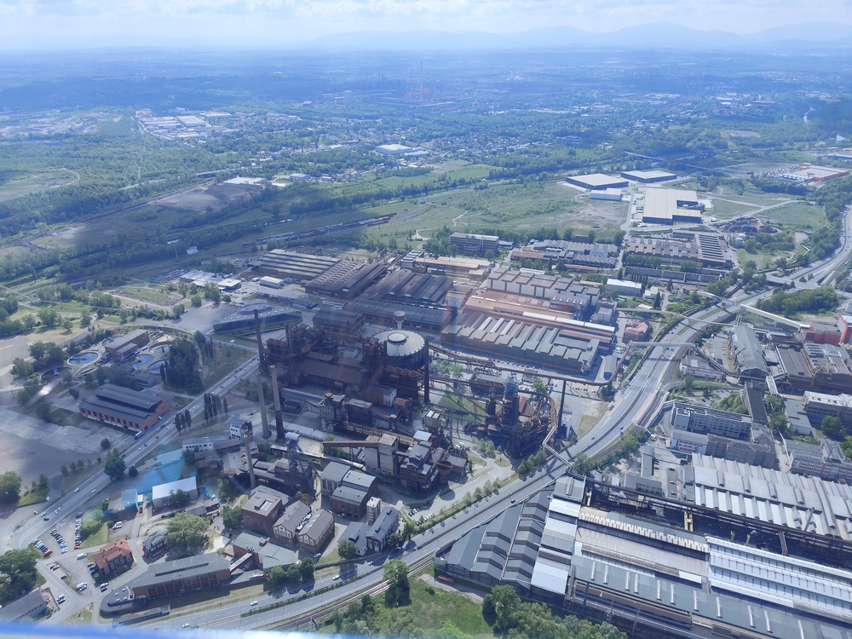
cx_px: 426
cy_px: 320
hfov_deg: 73.9
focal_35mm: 23
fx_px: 566
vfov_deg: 58.9
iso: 50
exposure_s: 1/873
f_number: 1.65
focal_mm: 6.14
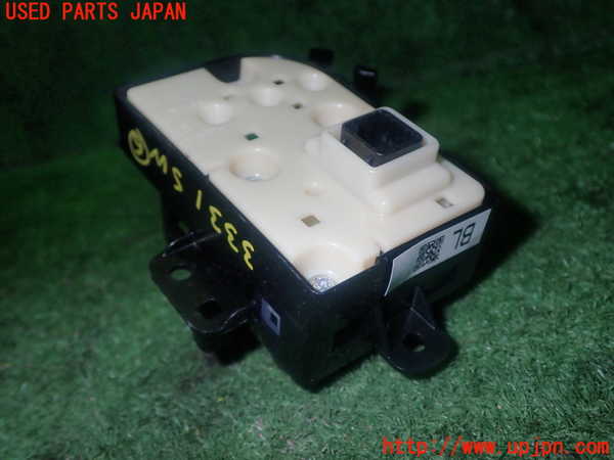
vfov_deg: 37.7
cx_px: 307
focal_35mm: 38
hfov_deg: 49.0
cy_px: 230
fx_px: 674
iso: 200
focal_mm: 6.83
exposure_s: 1/40
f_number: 8
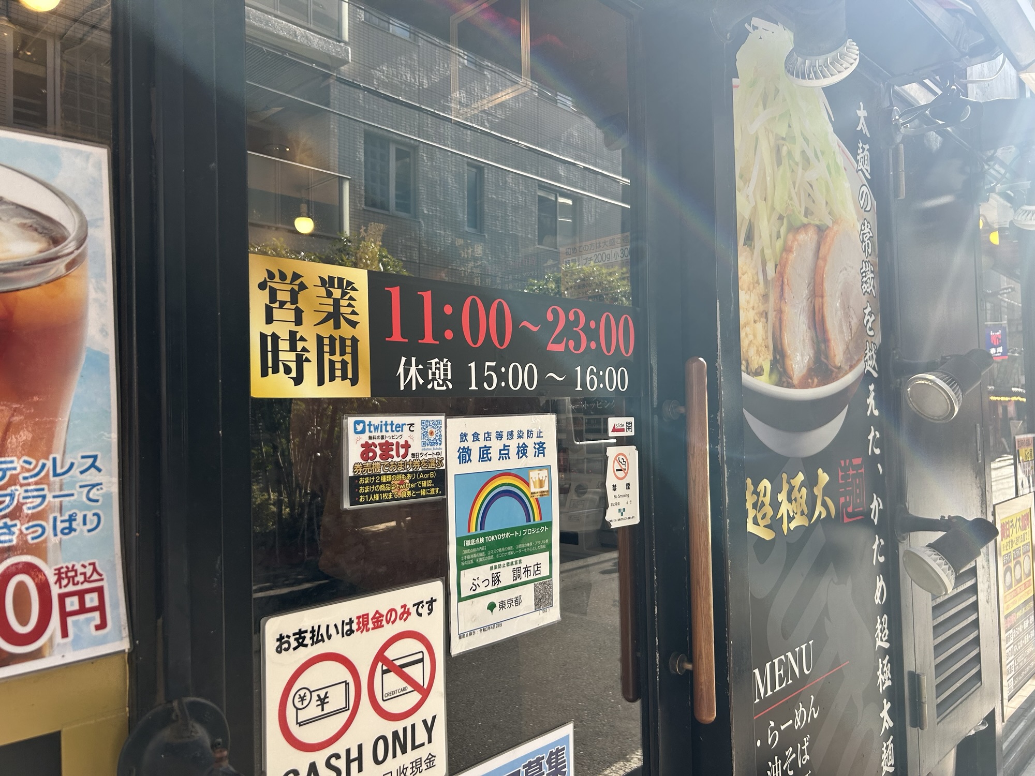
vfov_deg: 53.1
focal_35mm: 26
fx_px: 777
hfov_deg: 67.3
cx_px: 518
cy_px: 388
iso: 50
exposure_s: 1/567
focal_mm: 5.7
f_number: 1.5
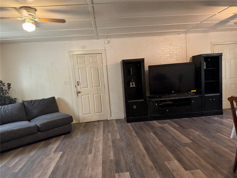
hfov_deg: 71.6
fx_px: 164
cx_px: 118
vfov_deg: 56.8
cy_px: 89
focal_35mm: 24
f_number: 1.78
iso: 800
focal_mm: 6.76
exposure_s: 1/40
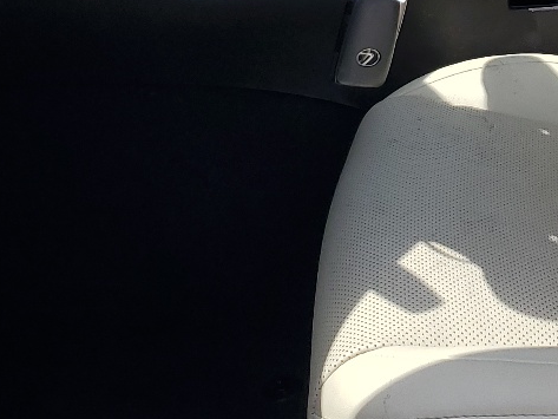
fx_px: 1419
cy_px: -1
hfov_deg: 21.9
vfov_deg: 16.4
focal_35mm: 88
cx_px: 473
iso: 50
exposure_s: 1/1667
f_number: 1.5
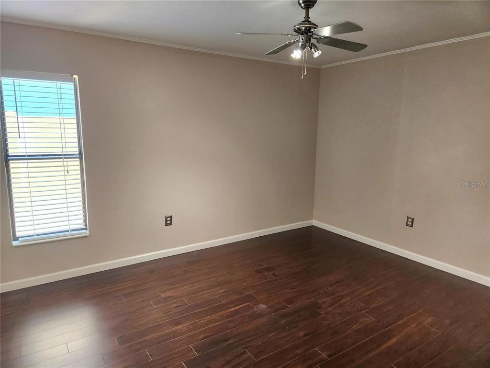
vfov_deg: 58.9
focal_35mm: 23
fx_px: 326
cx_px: 245
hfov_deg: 73.9
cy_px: 184
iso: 200
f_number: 1.8
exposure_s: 1/120
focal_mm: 5.4
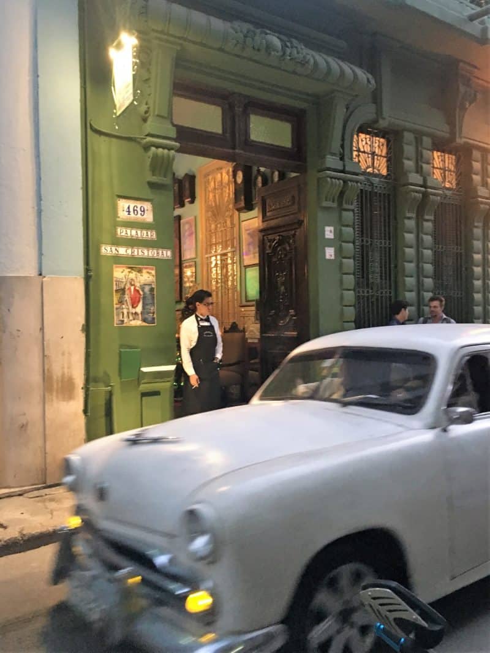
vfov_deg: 61.6
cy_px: 326
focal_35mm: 29
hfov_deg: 48.2
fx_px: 547
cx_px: 245
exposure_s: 1/15
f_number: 2.2
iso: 250
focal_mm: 4.15
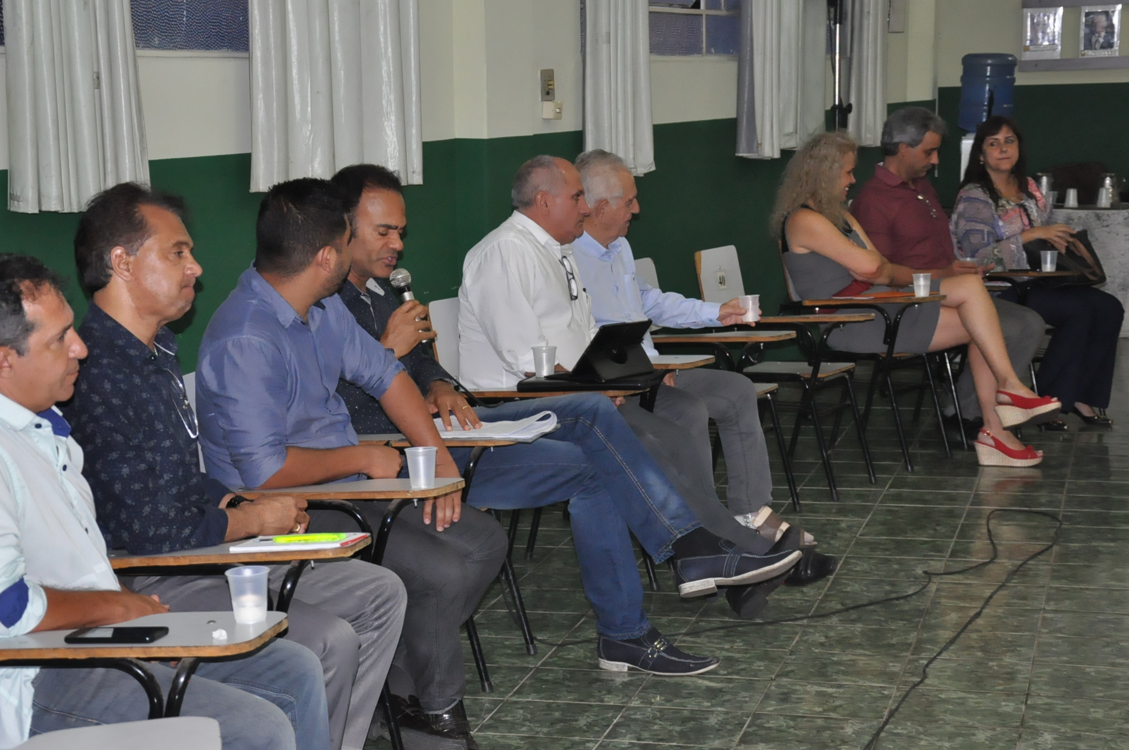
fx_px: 2443
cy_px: 399
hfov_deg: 26.0
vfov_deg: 17.4
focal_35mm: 78
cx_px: 537
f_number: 5
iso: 2000
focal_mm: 48
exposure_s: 1/60
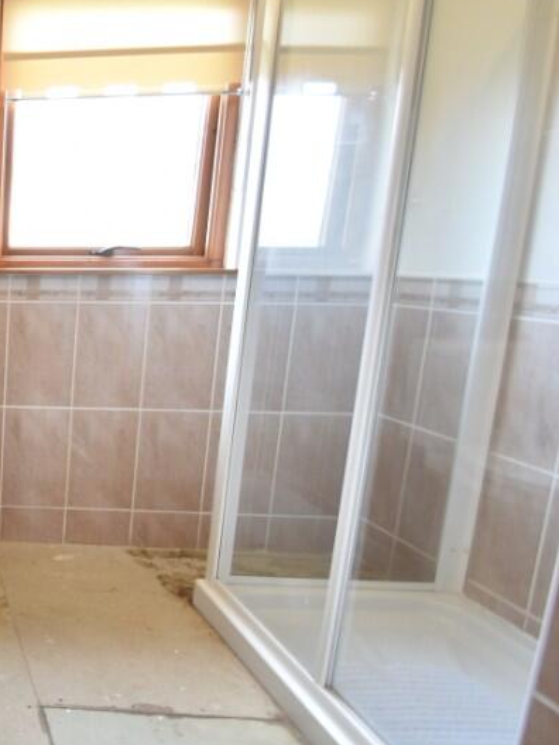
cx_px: -141
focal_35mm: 28
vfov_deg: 63.4
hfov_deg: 36.1
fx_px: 603
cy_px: 352
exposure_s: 1/15
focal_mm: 10
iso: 250
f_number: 4.5
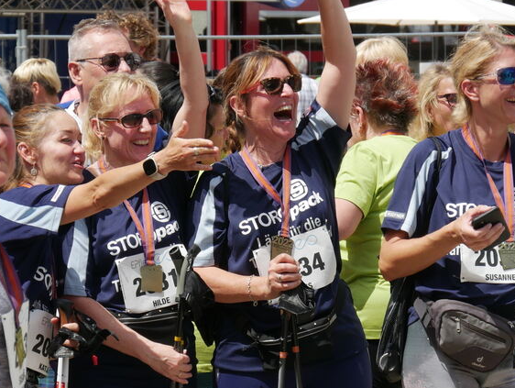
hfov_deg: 8.6
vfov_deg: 6.4
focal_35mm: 231
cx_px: 284
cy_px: 196
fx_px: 3441
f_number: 5.2
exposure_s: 1/1000
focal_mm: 61
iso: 200
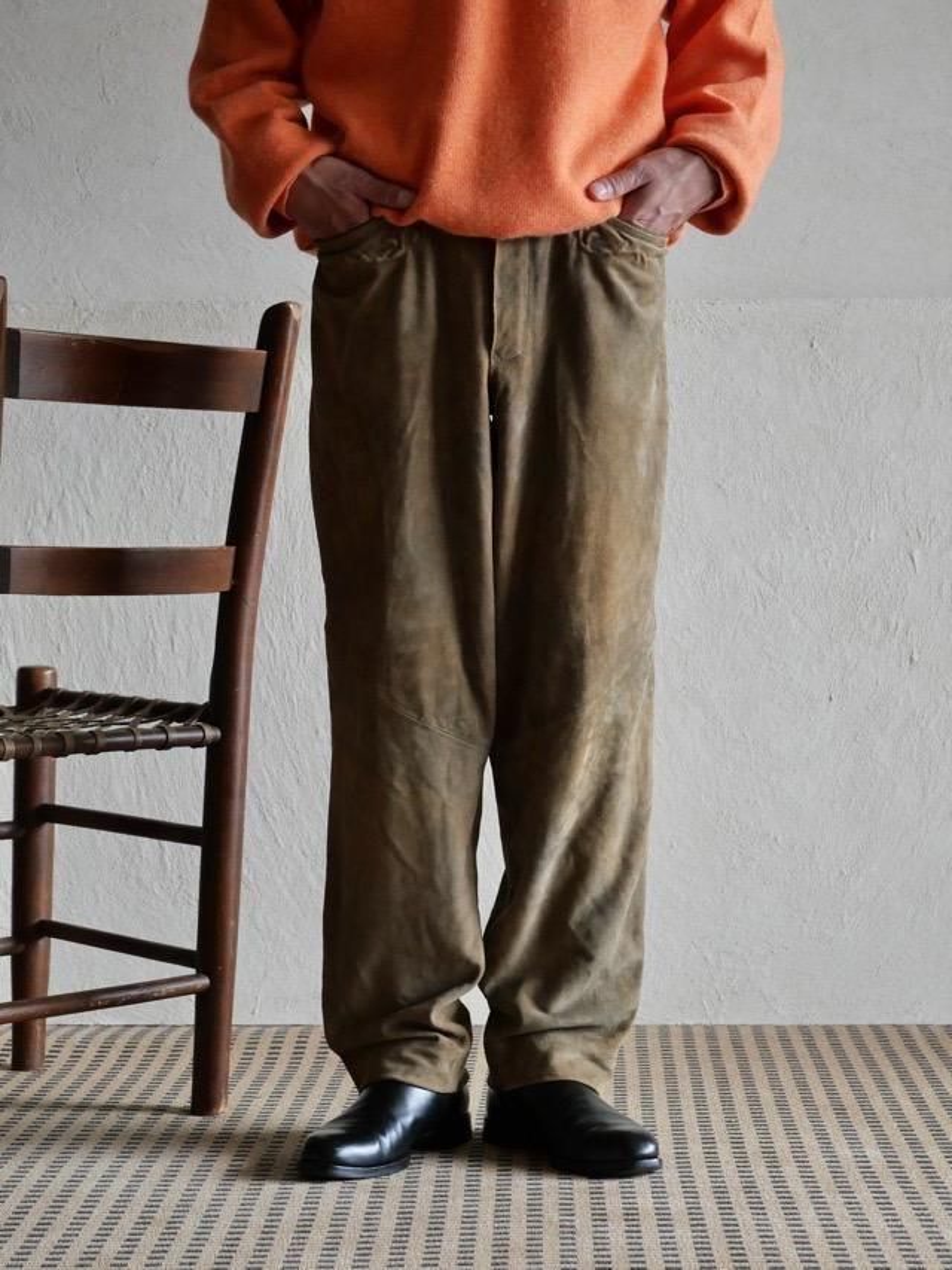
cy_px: 635
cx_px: 476
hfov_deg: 19.4
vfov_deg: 25.7
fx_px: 2786
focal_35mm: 76
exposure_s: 1/100
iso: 800
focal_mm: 38
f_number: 3.9
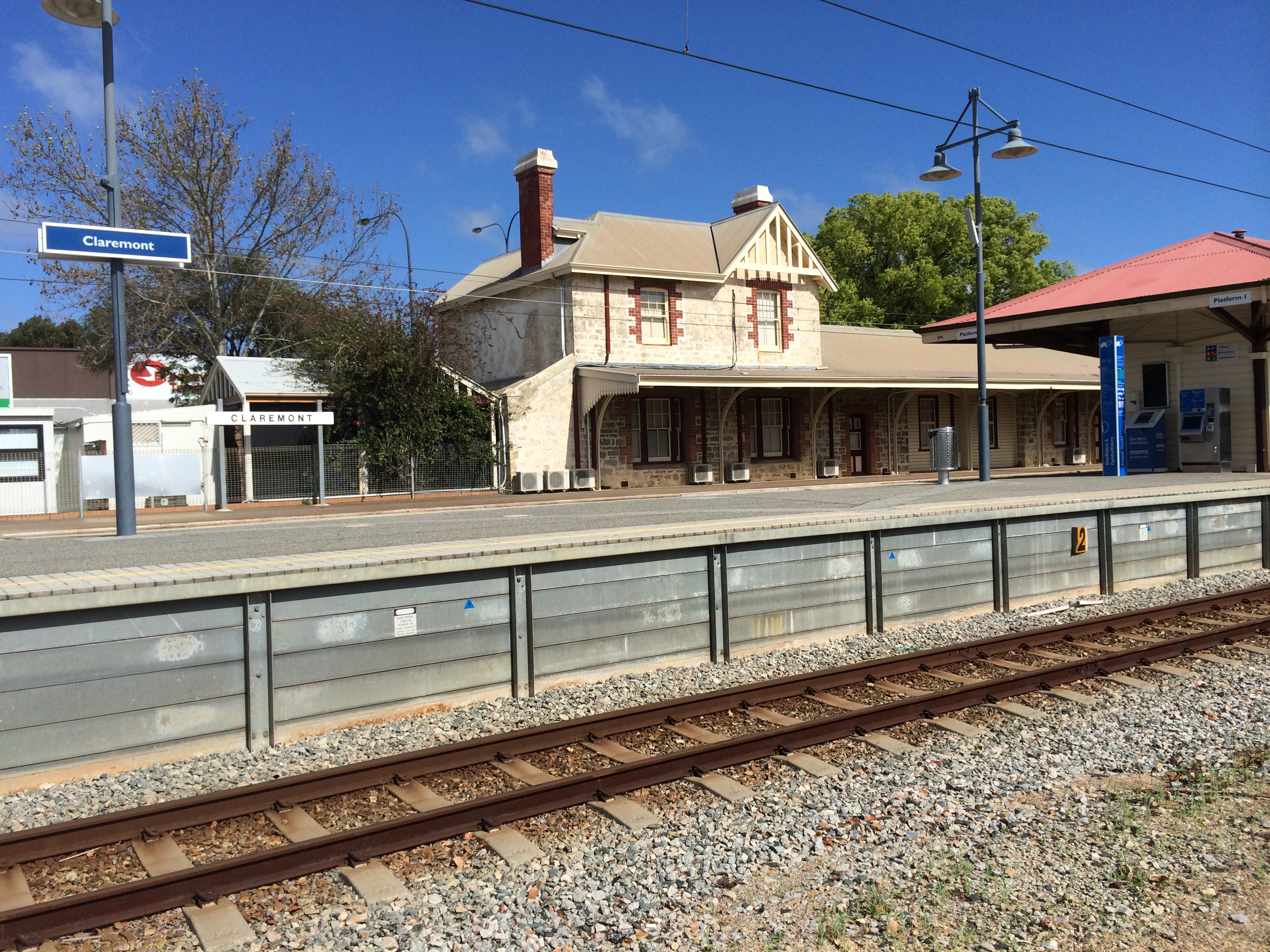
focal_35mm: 30
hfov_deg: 60.0
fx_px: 1101
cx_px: 635
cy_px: 476
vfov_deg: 46.8
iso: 40
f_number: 2.2
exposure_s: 1/3425
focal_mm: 4.12
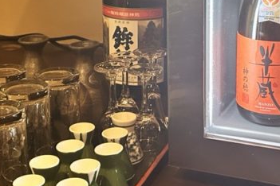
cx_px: 160
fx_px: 614
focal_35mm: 79
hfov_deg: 25.6
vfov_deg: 17.0
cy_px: 15
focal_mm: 5.7
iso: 500
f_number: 1.5
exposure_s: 1/58
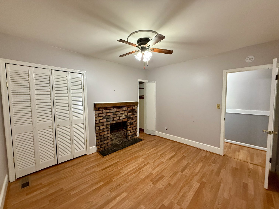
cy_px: 104
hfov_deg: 102.1
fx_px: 113
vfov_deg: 85.7
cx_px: 140
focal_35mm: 14
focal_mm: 2.22
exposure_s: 1/60
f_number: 2.2
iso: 500
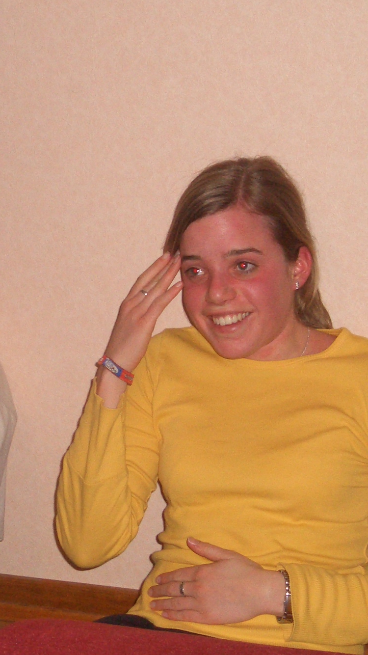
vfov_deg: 24.5
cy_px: 333
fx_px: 1510
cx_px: 96
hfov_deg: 13.9
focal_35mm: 87
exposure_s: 1/40
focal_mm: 6.9
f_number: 4.6
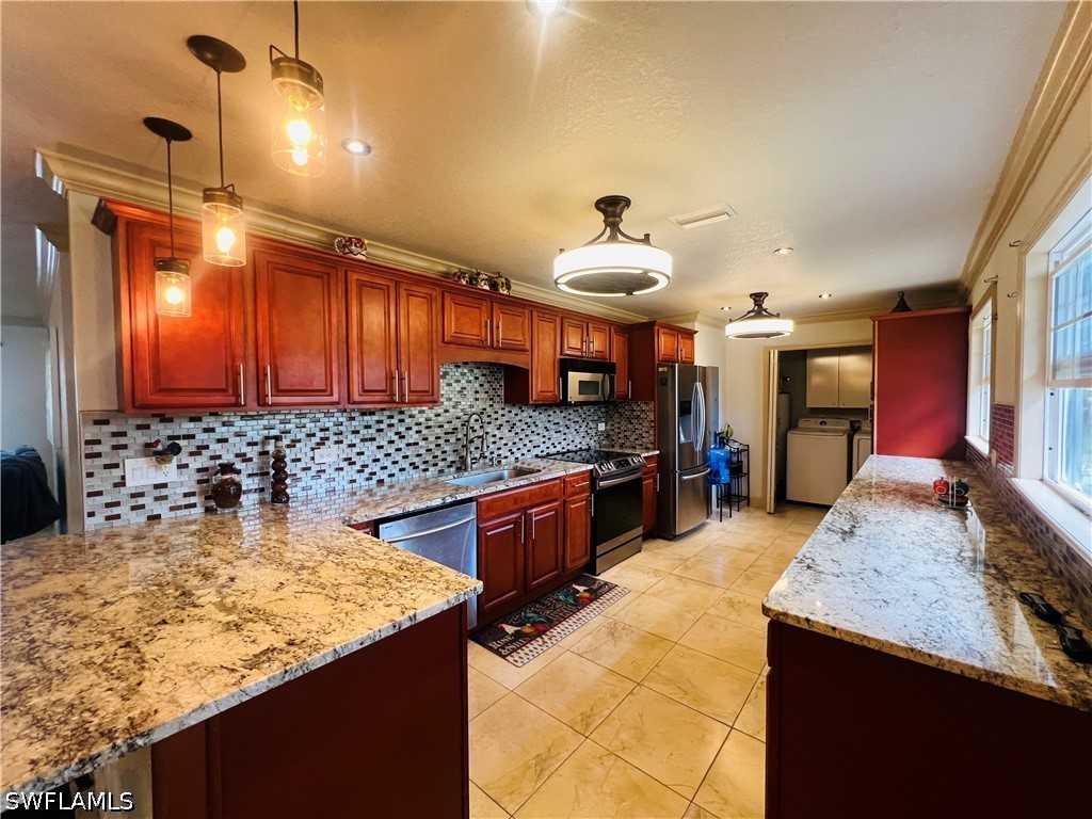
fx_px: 410
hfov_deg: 106.2
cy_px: 410
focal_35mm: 13
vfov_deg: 89.9
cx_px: 546
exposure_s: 1/60
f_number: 1.8
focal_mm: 1.57
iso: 200
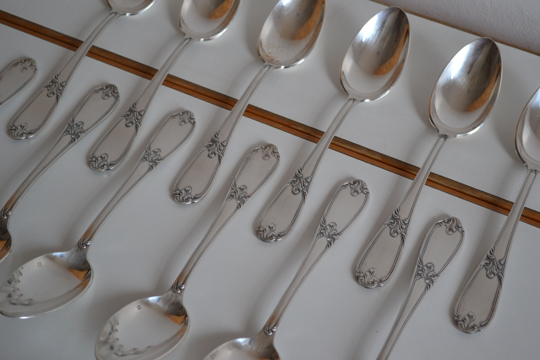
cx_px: 270
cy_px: 180
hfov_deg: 29.9
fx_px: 1012
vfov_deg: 20.2
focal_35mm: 68
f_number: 5.3
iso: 400
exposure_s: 1/60
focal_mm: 45
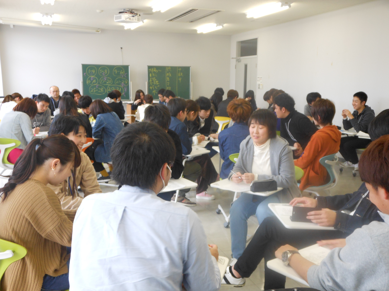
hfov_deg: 49.0
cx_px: 194
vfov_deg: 37.7
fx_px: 427
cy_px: 146
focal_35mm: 38
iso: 200
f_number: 3.6
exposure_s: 1/30
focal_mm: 6.8
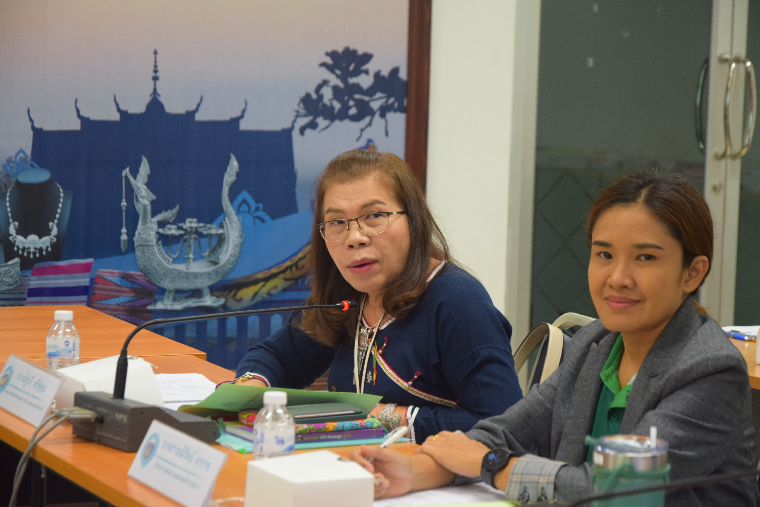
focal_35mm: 112
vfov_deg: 12.2
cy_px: 254
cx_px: 380
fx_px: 2375
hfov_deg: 18.2
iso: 1250
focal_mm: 75
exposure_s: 1/60
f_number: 5.3
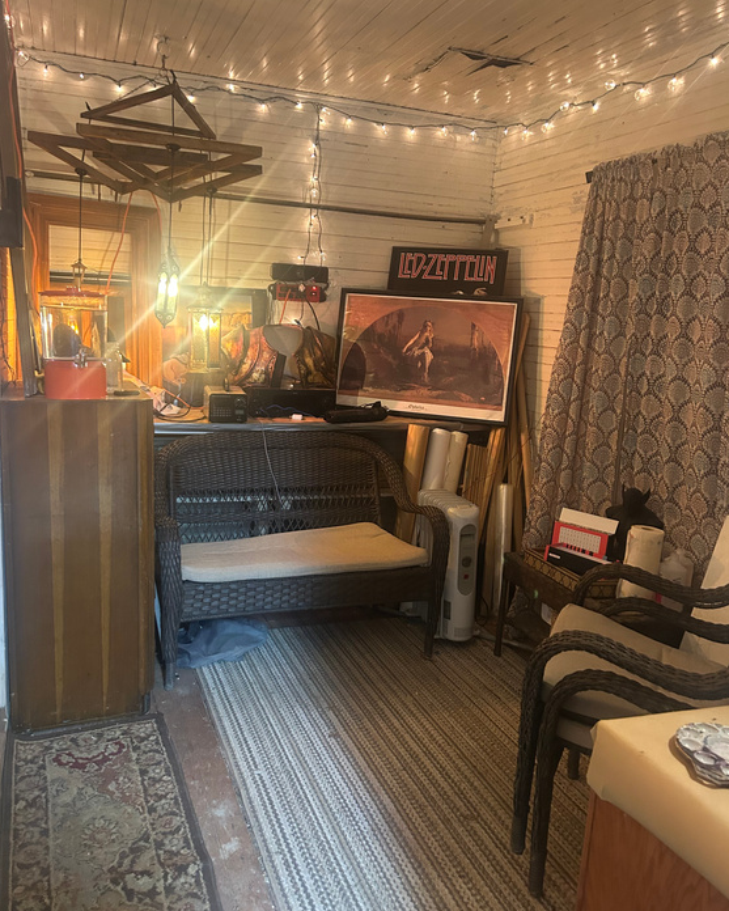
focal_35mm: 28
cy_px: 440
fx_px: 755
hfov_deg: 51.5
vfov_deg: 62.2
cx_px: 360
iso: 500
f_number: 1.5
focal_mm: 5.7
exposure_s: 1/40
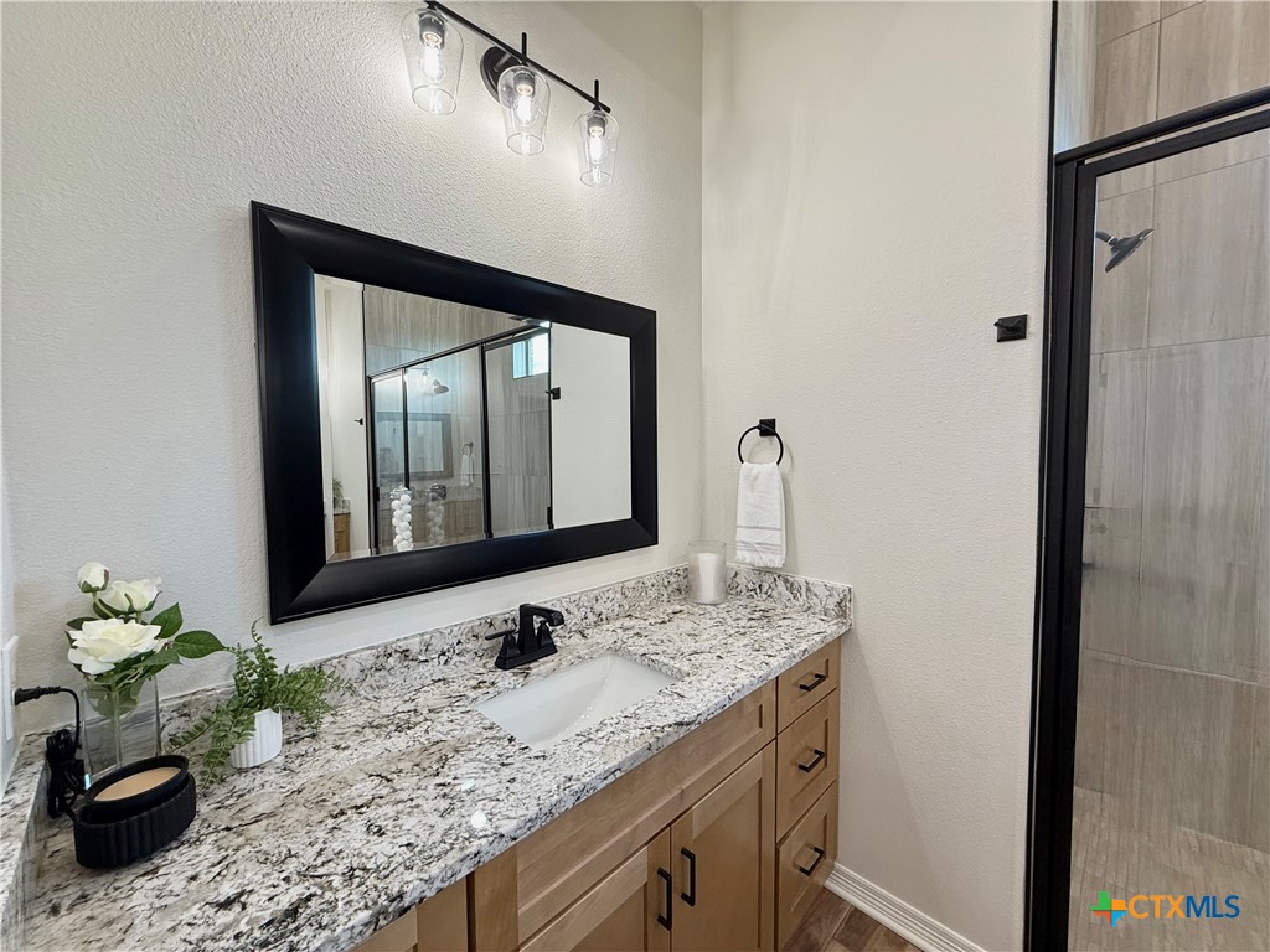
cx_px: 635
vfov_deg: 85.7
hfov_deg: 102.1
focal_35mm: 14
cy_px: 476
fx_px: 514
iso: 125
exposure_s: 1/120
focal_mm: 2.22
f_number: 2.2
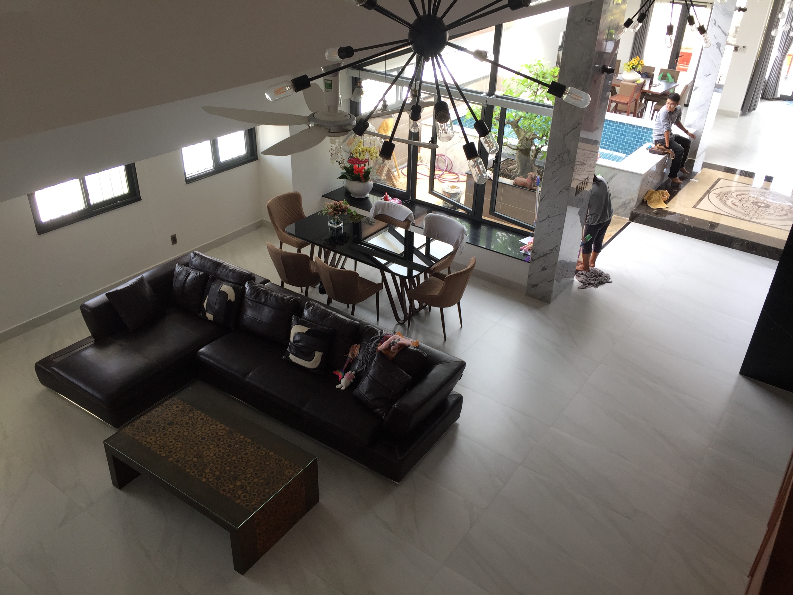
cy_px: 298
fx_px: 664
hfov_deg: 61.7
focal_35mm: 29
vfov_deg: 48.2
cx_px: 396
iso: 32
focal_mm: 4.15
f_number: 2.2
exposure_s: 1/50
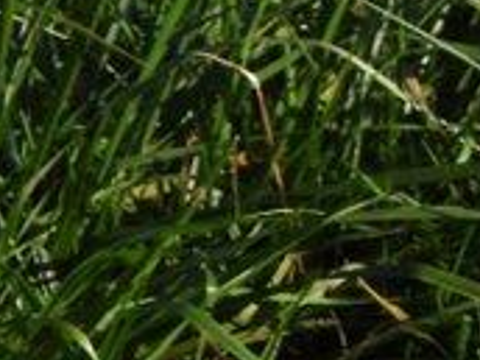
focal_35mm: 386
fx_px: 5352
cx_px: 890
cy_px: 366
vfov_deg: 3.8
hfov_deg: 5.1
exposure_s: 1/1000
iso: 100
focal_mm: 11.7
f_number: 3.5
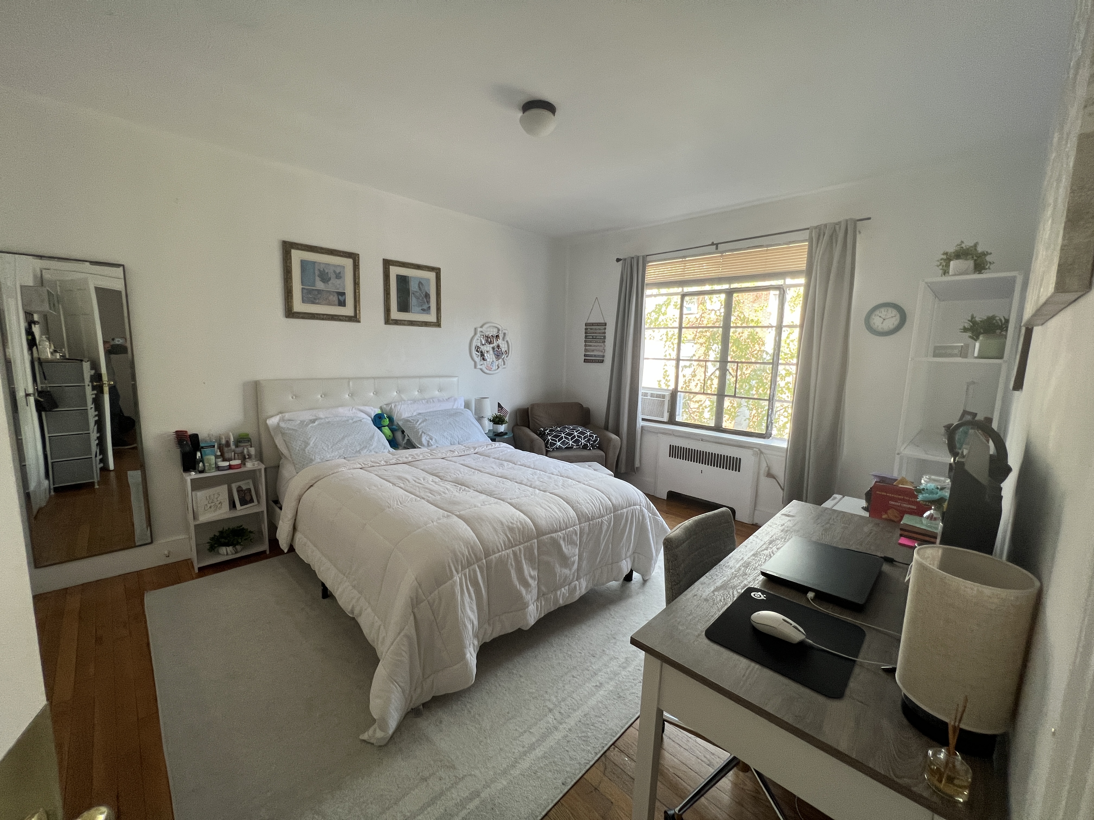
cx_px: 547
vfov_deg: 89.9
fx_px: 411
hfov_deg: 106.2
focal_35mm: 13
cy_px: 410
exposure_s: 1/99
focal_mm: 1.57
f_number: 1.8
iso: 125
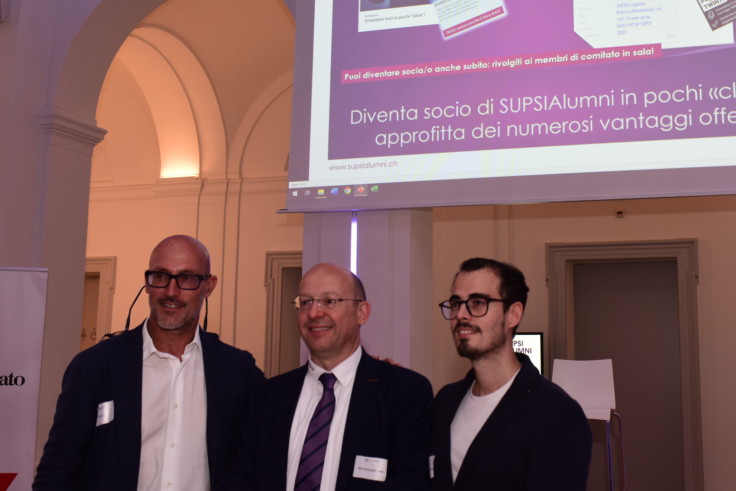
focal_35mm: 81
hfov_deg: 25.0
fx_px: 1656
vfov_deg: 16.9
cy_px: 199
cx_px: 439
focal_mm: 56
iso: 500
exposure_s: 1/60
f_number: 4.5
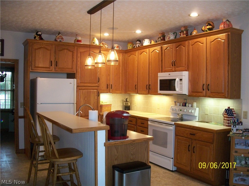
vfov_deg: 40.7
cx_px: 124
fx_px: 252
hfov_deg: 52.6
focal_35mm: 35
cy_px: 93
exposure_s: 1/30
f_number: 3.1
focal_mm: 6.3
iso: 320
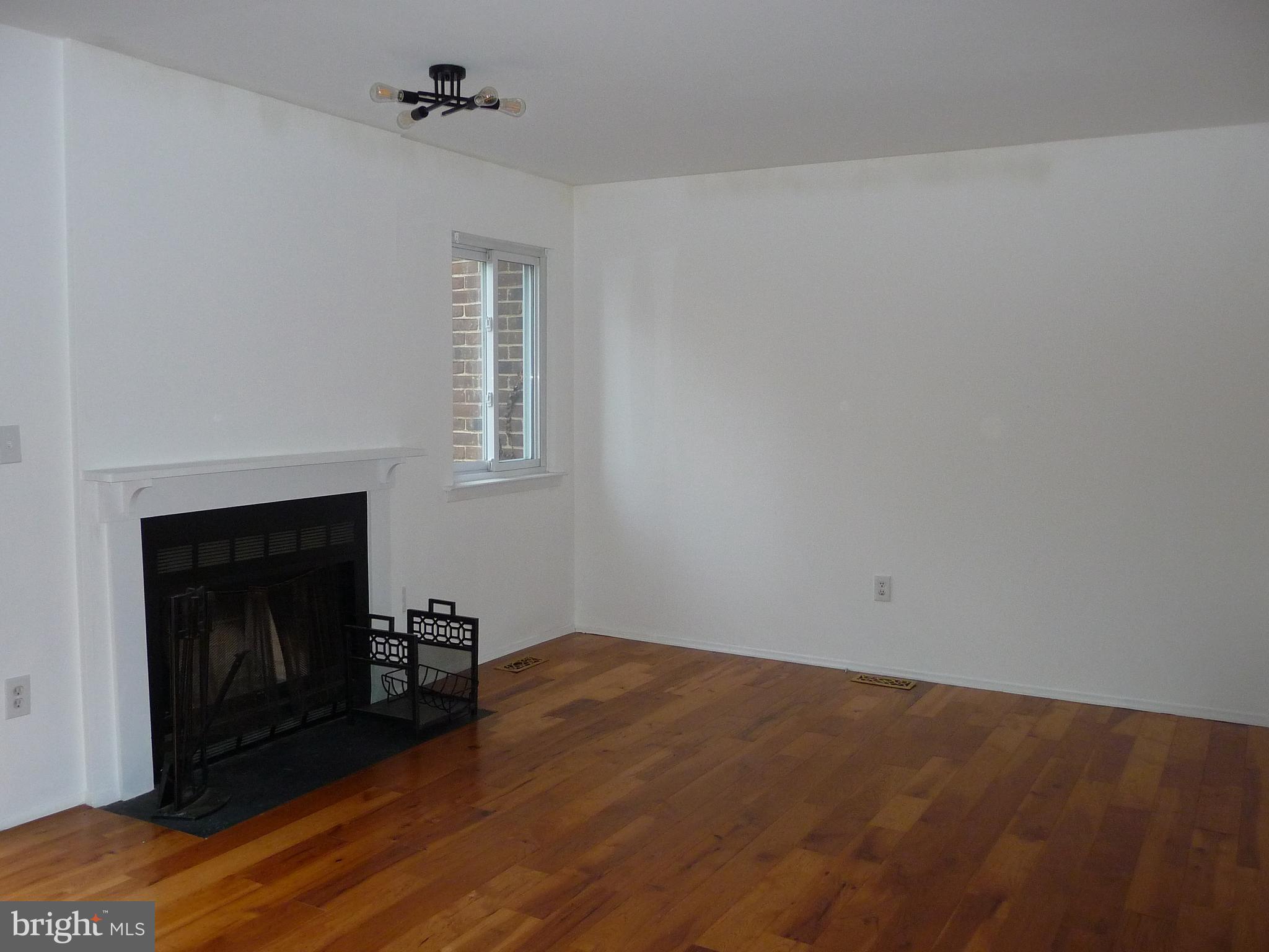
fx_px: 1100
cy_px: 476
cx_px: 634
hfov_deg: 60.0
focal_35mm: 30
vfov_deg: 46.8
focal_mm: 5
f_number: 3.4
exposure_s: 1/30
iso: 250
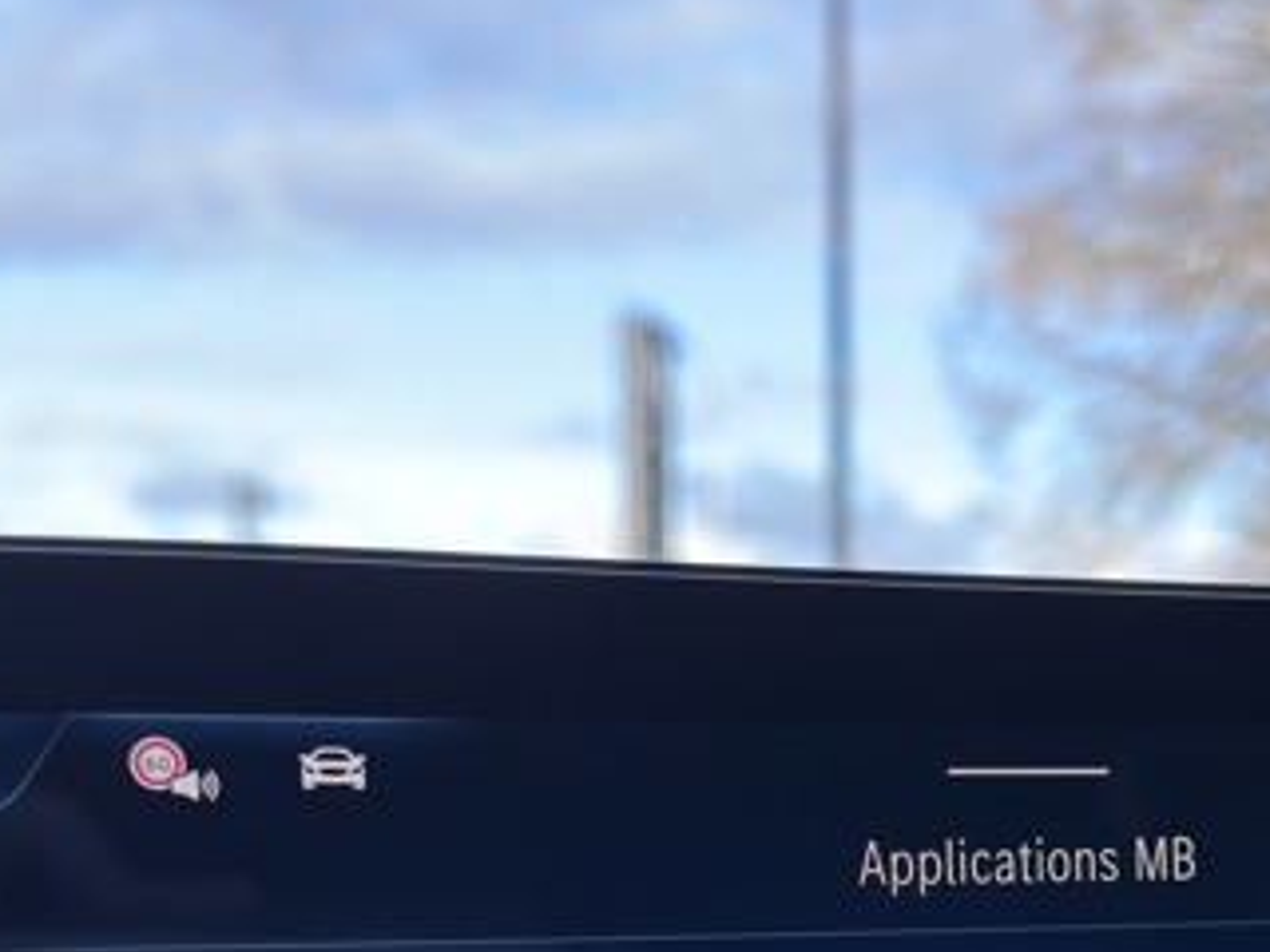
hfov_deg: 31.8
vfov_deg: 22.8
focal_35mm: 60
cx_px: 901
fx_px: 2201
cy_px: 1087
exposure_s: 1/450
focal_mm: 6.76
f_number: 1.78
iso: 100
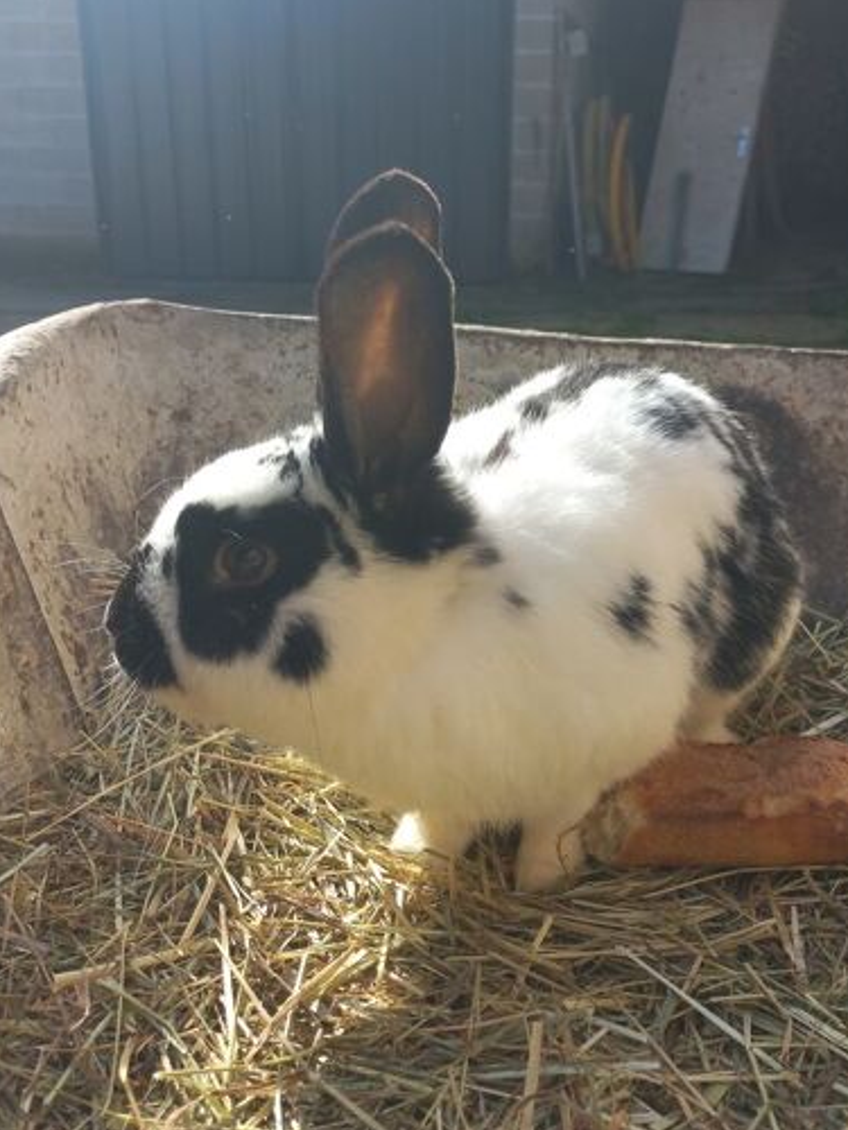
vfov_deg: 56.8
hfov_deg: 44.0
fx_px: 1045
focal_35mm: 32
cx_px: 484
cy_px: 529
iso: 25
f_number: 1.8
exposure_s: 1/255
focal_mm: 4.6
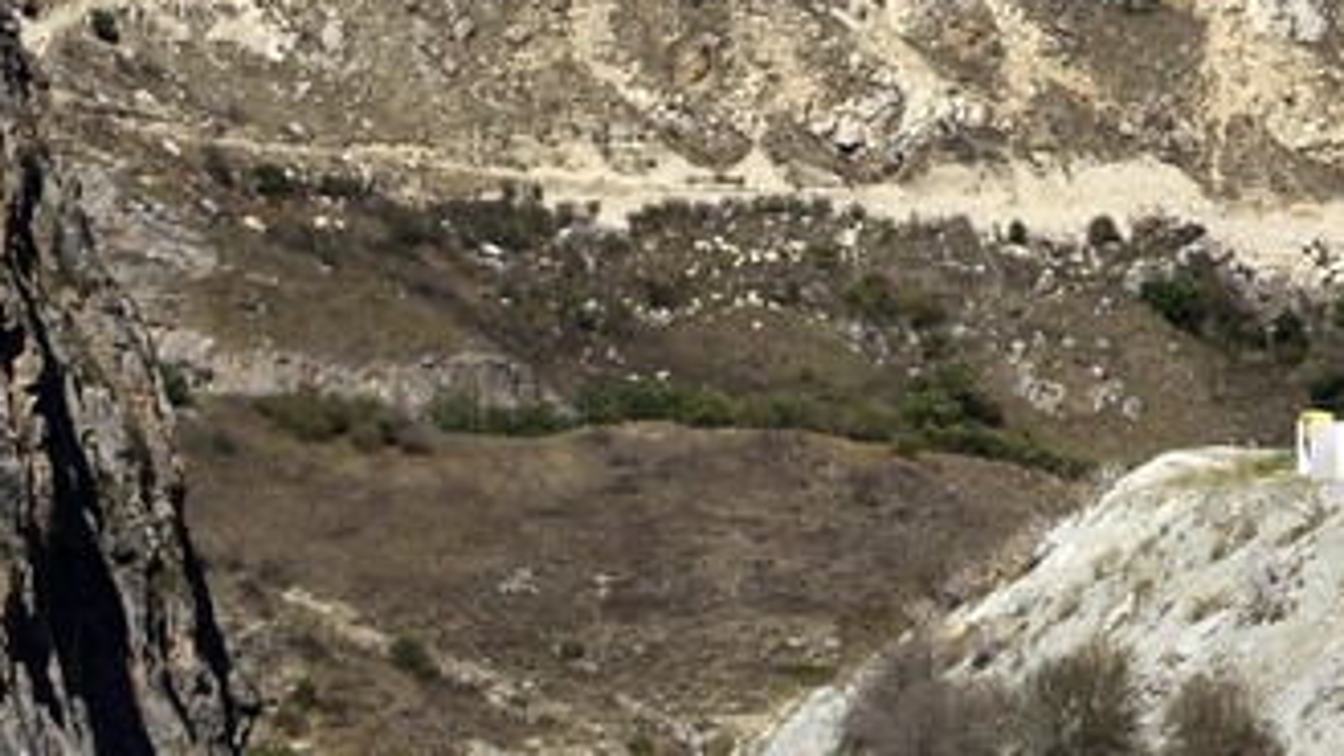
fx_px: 7626
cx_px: 2860
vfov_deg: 5.5
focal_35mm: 214
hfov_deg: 9.3
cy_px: -862
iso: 400
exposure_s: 1/800
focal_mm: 42
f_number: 13
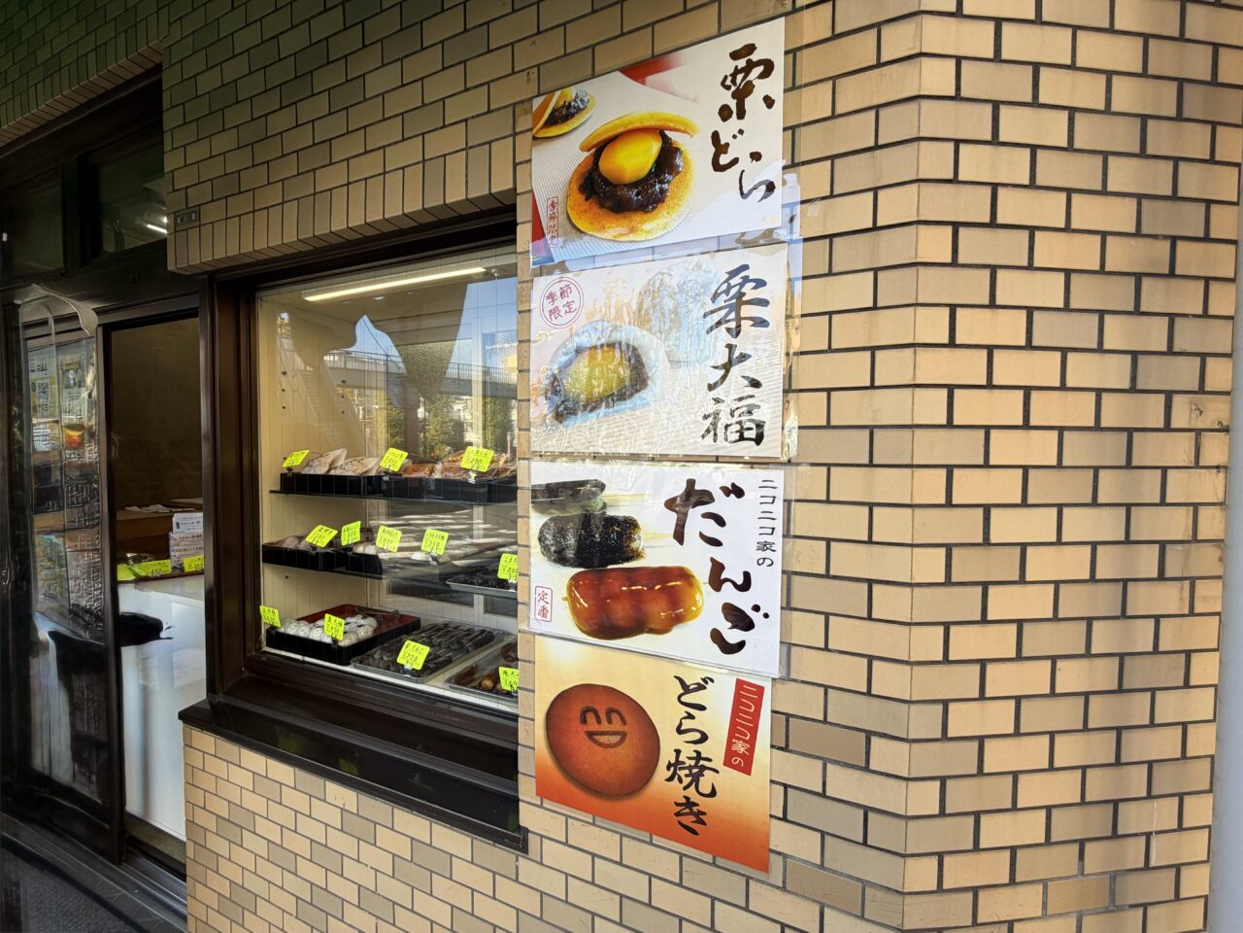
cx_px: 622
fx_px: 503
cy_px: 466
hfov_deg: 102.1
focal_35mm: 14
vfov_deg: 85.7
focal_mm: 2.22
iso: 20
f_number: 2.2
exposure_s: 1/100
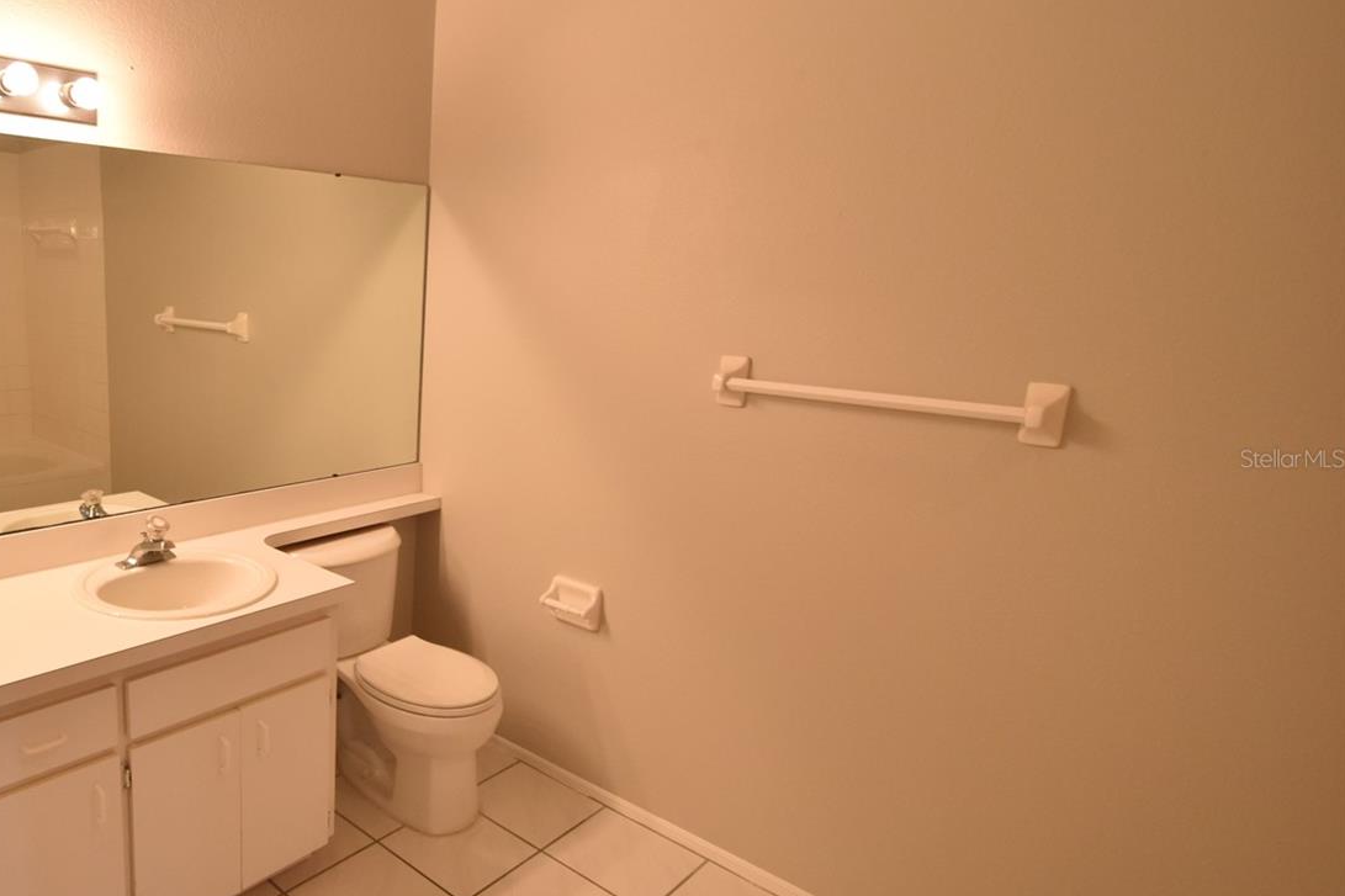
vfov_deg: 57.2
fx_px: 822
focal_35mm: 22
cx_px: 364
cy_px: 458
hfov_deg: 73.9
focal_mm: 10
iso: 800
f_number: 3.5
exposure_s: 1/180
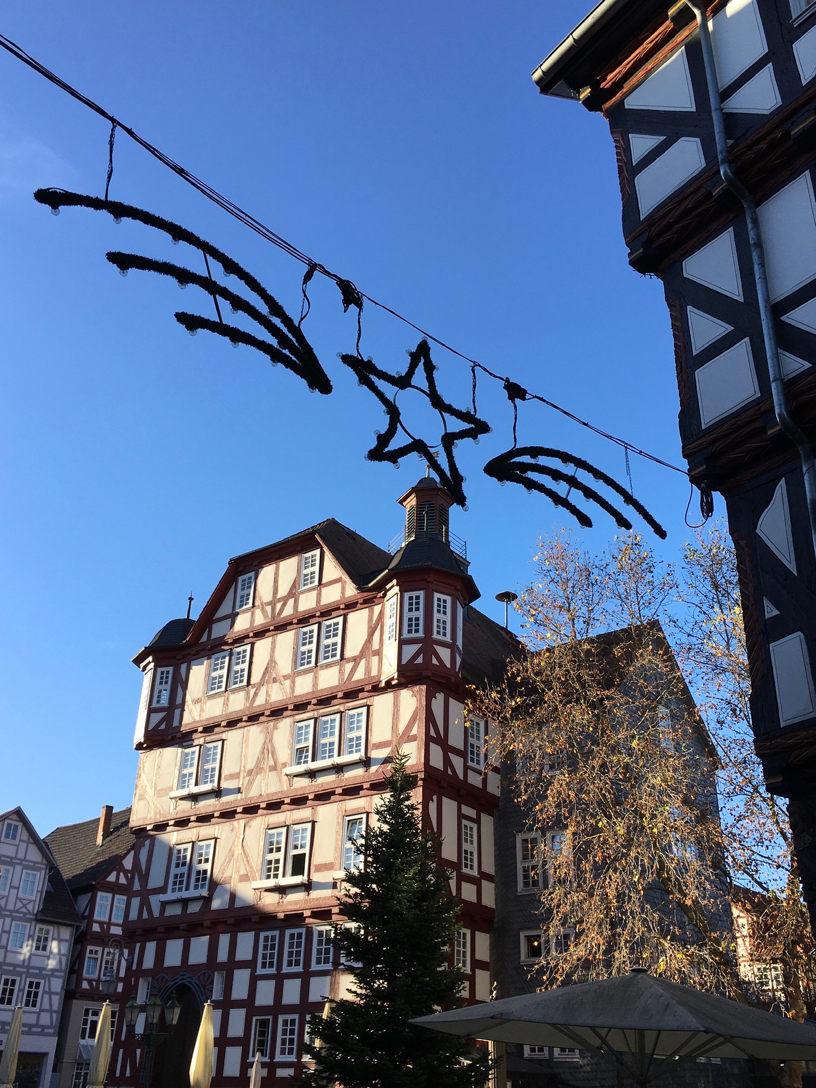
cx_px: 408
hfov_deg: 48.2
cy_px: 544
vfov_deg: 61.7
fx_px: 911
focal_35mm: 29
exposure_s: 1/635
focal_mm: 4.15
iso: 25
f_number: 2.2
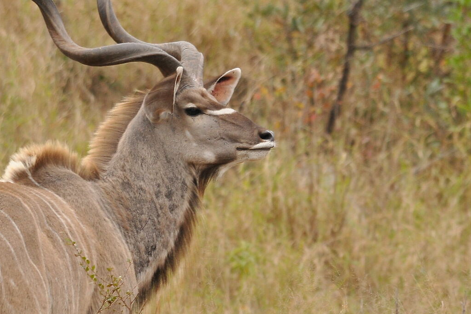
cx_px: 232
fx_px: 12376
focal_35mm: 946
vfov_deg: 1.5
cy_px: 131
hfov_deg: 2.2
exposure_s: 1/125
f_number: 5.6
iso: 400
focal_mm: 270
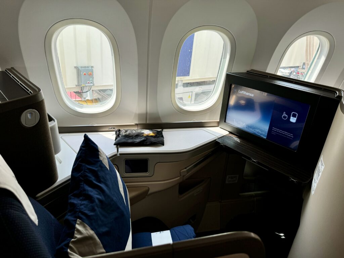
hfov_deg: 71.6
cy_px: 129
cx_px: 172
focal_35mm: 24
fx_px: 239
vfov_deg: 56.8
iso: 80
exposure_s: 1/394
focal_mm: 6.76
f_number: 1.78
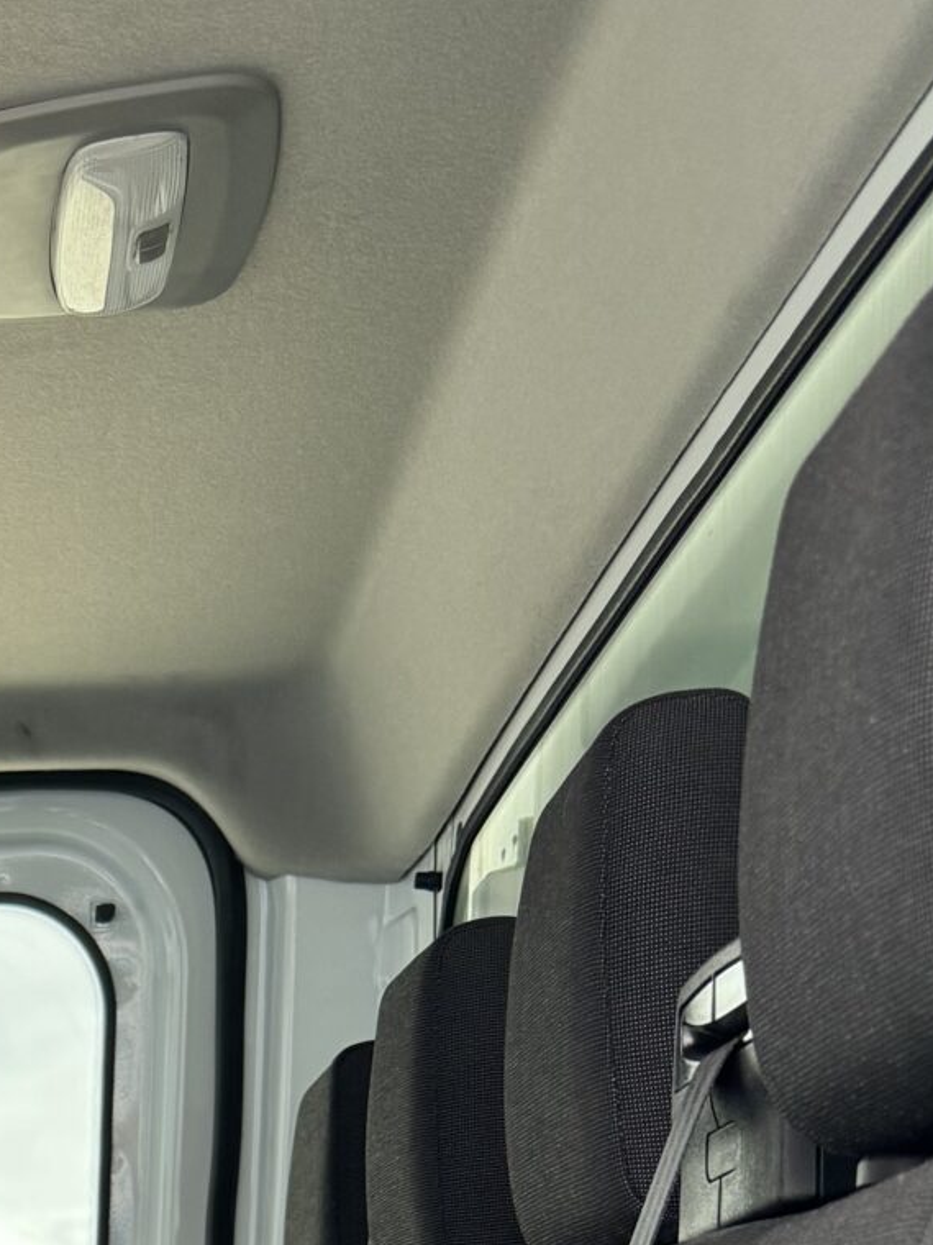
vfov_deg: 19.6
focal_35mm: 81
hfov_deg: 16.6
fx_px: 2912
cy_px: 2062
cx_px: -467
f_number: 1.78
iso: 160
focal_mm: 6.76
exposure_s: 1/121
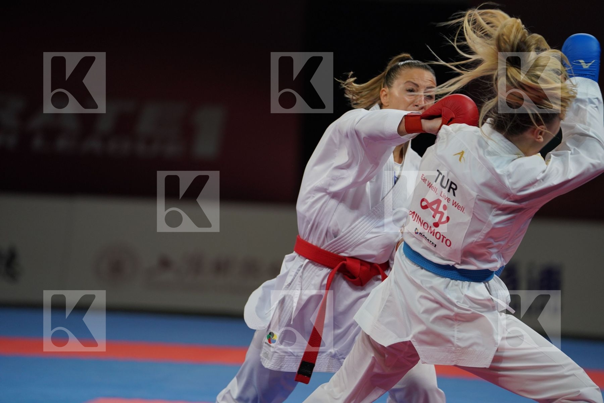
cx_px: 302
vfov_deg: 6.9
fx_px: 3355
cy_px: 202
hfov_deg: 10.3
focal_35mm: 200
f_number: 2.8
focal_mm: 200
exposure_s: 1/1000
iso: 1000
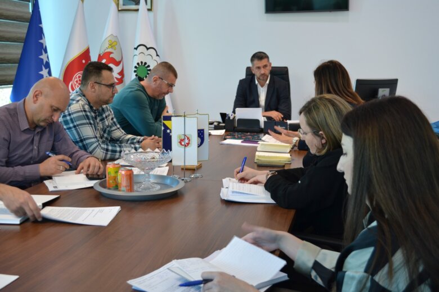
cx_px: 220
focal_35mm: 44
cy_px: 146
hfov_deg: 45.0
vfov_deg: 30.8
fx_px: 530
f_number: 4.5
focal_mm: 29
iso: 400
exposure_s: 1/30
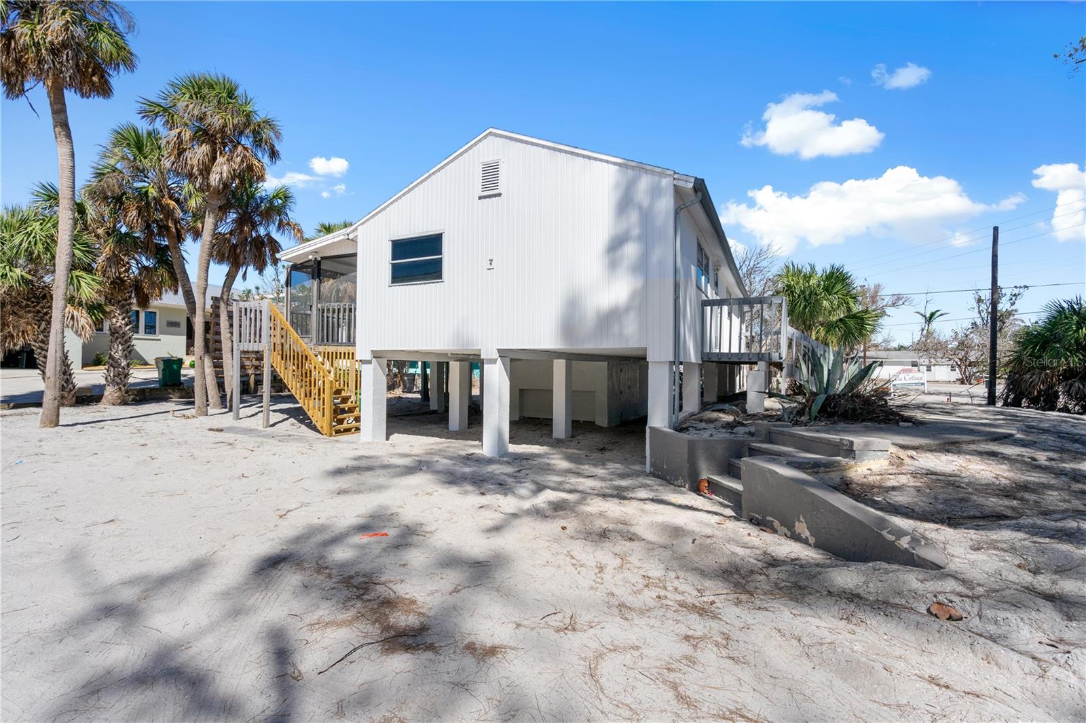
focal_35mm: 16
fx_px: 483
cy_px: 362
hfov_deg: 96.7
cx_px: 543
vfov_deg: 73.7
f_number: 8
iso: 400
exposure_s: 1/2000
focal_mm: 16
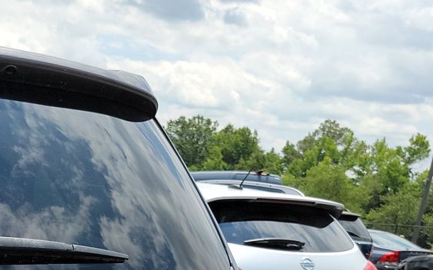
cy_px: 369
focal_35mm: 72
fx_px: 850
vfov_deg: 16.9
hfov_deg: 24.6
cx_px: -140
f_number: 1.8
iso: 50
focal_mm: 6.7
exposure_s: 1/770
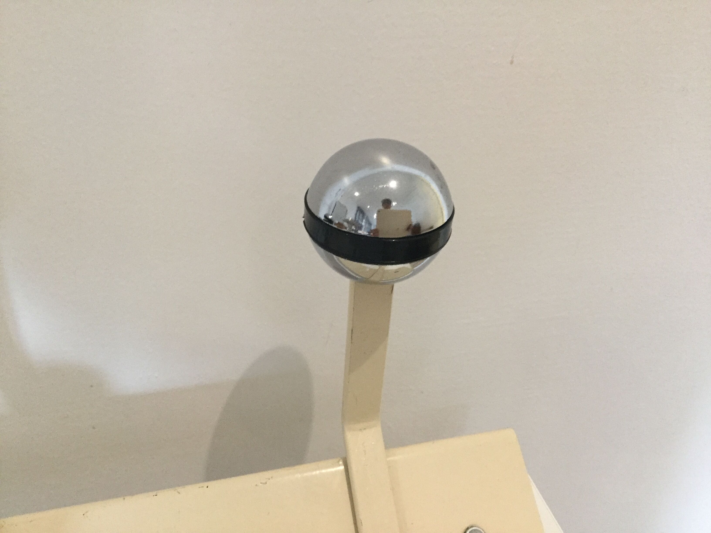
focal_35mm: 31
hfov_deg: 58.4
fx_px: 637
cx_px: 356
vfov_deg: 45.4
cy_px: 266
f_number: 2.4
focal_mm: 3.3
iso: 160
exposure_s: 1/33
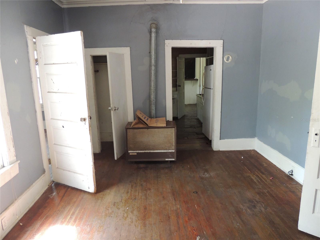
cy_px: 120
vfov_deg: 56.8
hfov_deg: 71.6
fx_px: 222
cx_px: 160
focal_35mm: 24
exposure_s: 1/8
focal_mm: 4.3
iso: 450
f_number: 3
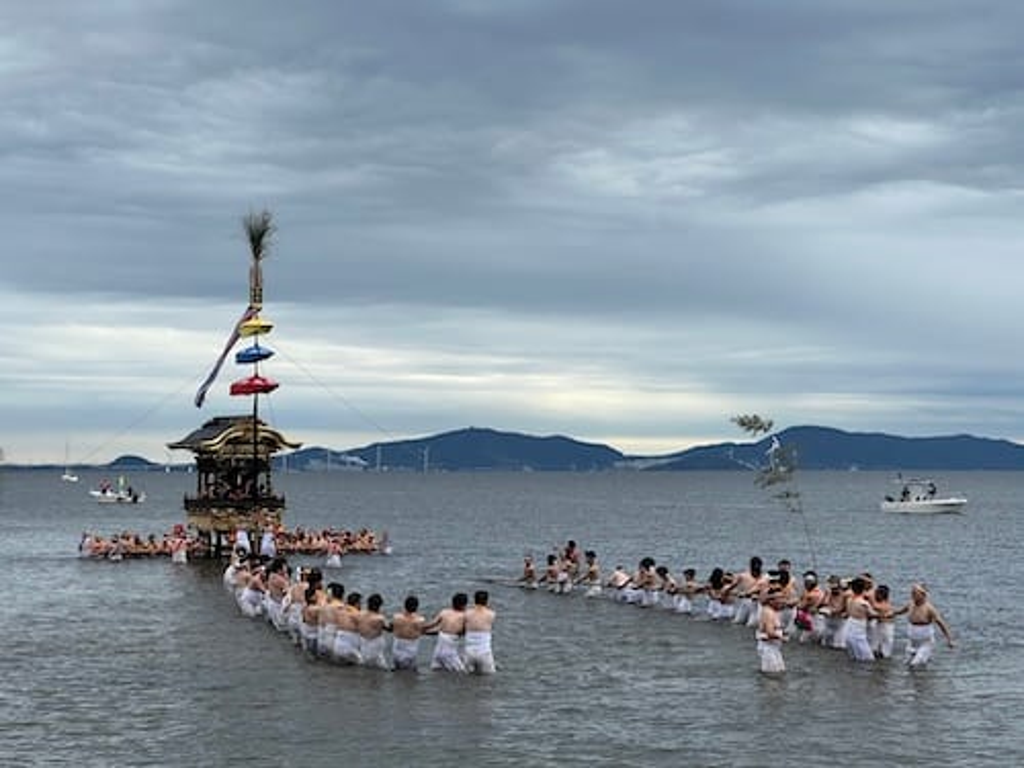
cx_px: 512
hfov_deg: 25.3
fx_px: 2278
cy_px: 384
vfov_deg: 19.1
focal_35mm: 77
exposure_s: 1/389
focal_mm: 9
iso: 32
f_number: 2.8
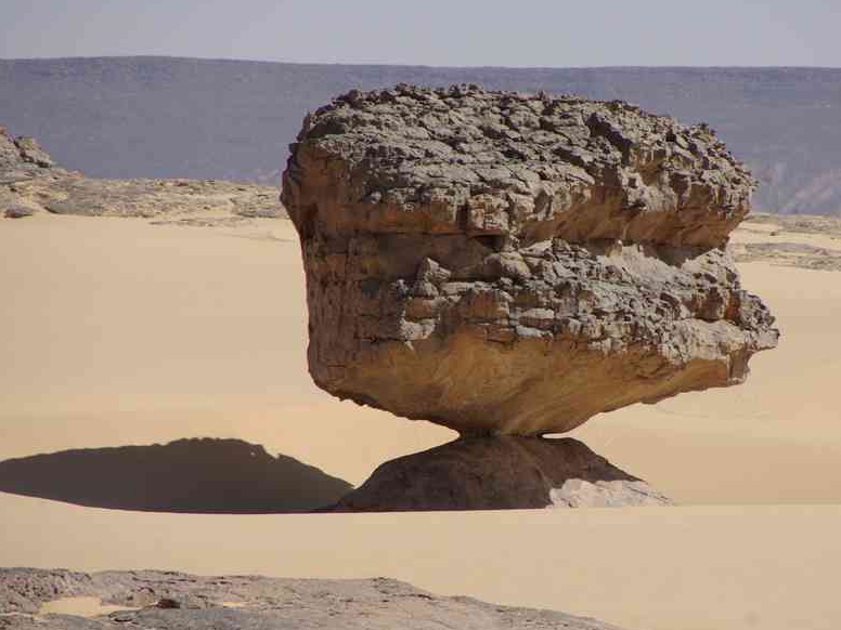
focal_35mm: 465
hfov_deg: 4.3
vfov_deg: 3.2
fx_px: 11297
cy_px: 304
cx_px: 523
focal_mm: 250
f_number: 8
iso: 100
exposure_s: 1/250
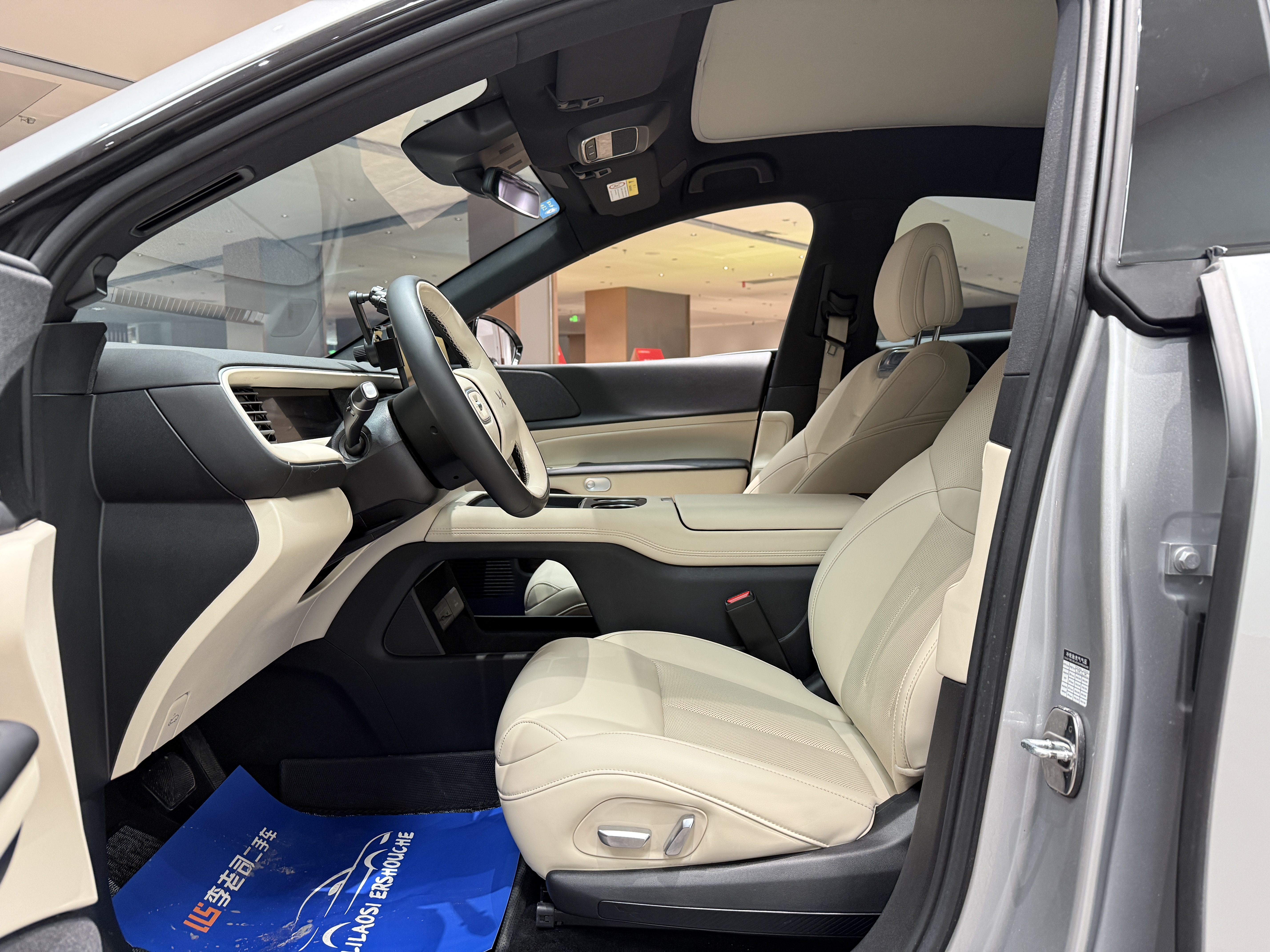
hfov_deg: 71.6
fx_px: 881
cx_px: 635
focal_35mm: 24
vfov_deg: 56.8
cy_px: 476
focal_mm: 6.76
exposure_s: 1/50
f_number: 1.78
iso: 250
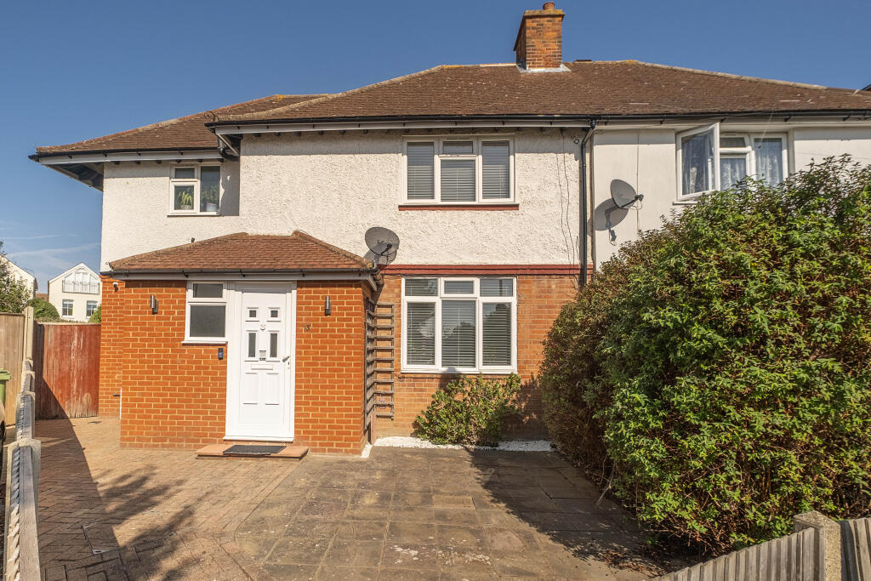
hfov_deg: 100.4
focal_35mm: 15
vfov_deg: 77.3
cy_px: 290
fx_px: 363
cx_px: 436
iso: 320
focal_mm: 10
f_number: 5
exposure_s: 1/1250
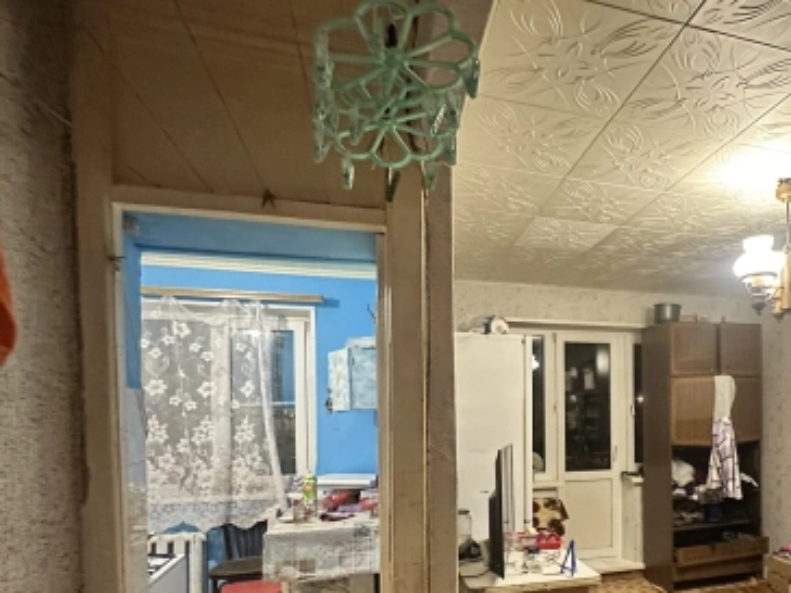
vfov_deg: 55.0
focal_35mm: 24
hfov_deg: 68.9
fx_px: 548
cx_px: 548
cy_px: 419
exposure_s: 1/50
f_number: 2.2
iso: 800
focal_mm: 2.22
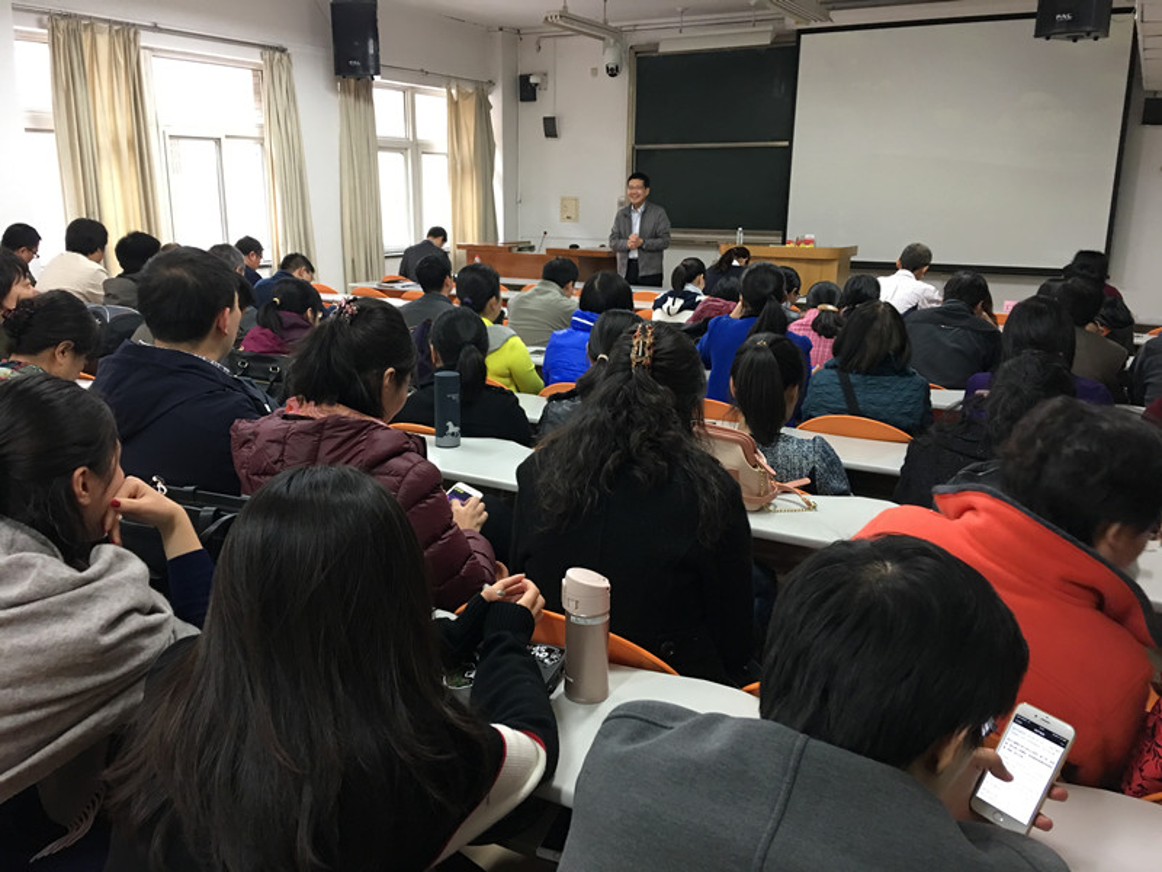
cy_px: 436
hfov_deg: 61.7
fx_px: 973
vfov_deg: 48.2
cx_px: 581
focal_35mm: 29
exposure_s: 1/17
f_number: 2.2
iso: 80
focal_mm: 4.15
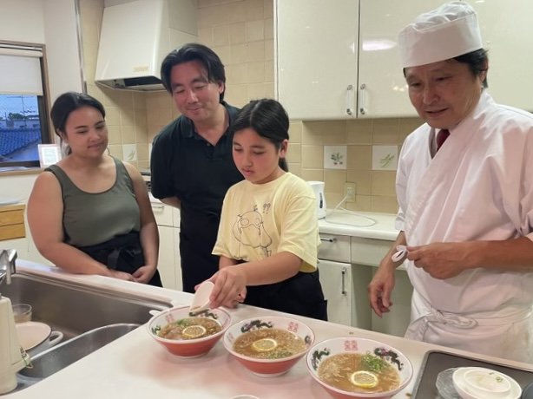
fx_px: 400
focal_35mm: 26
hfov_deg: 67.3
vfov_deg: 53.0
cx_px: 266
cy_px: 200
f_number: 1.6
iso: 160
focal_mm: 4.2
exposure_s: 1/60
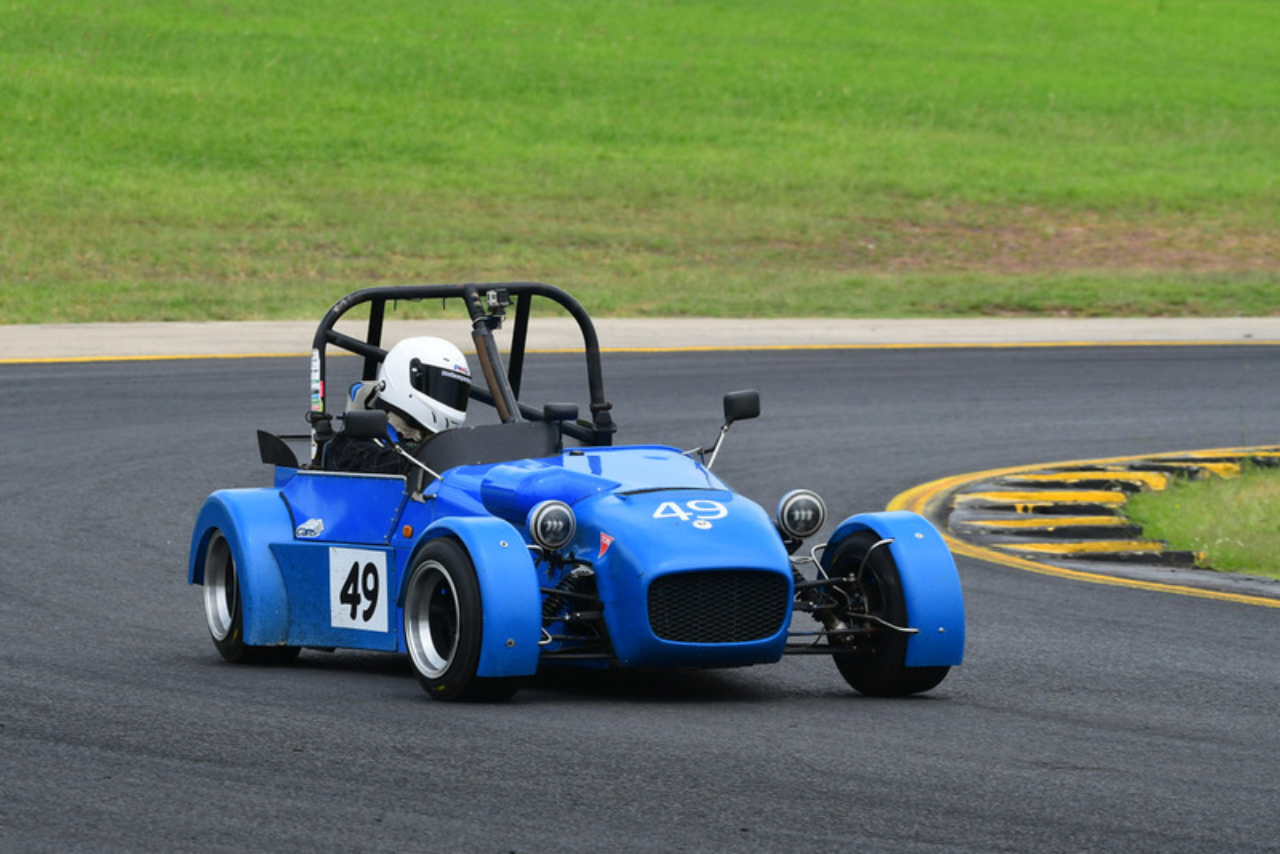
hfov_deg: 5.7
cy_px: 427
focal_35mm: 360
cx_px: 640
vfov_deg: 3.8
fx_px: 12804
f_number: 10
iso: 500
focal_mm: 240
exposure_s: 1/640
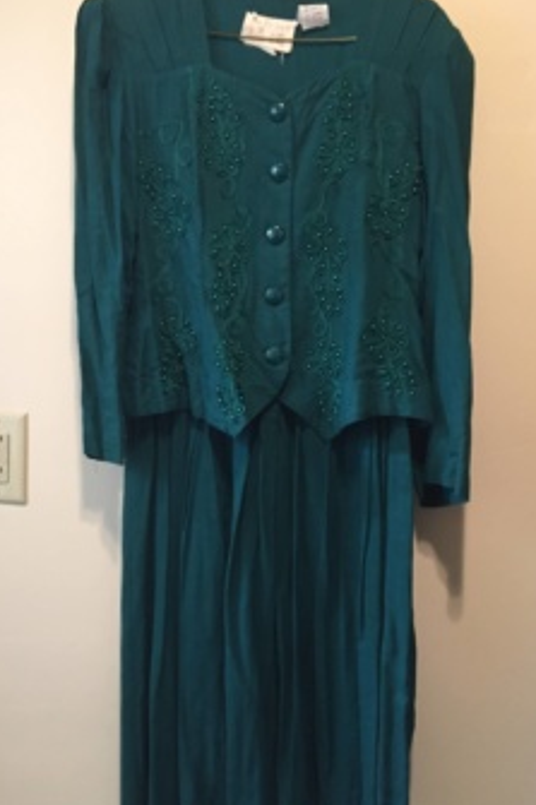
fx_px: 805
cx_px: 269
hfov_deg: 36.8
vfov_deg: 53.1
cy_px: 435
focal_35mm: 36
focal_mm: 4.15
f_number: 2.2
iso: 250
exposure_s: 1/24
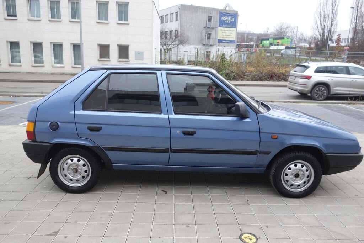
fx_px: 283
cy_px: 122
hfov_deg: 65.5
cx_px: 182
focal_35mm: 28
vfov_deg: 46.4
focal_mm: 10.4
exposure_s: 1/100
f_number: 3.2
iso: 125
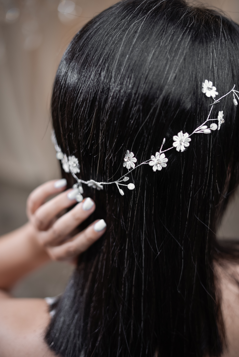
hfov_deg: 27.0
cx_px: 120
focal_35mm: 50
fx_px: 497
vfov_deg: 39.6
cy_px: 178
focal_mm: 50
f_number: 1.8
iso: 250
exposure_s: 1/1250
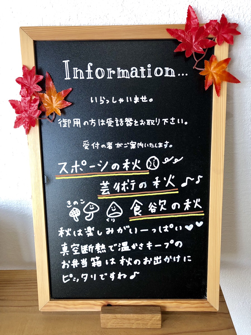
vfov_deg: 63.4
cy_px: 168
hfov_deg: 49.7
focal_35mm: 28
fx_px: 271
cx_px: 126
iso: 40
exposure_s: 1/30
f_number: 1.8
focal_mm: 3.99
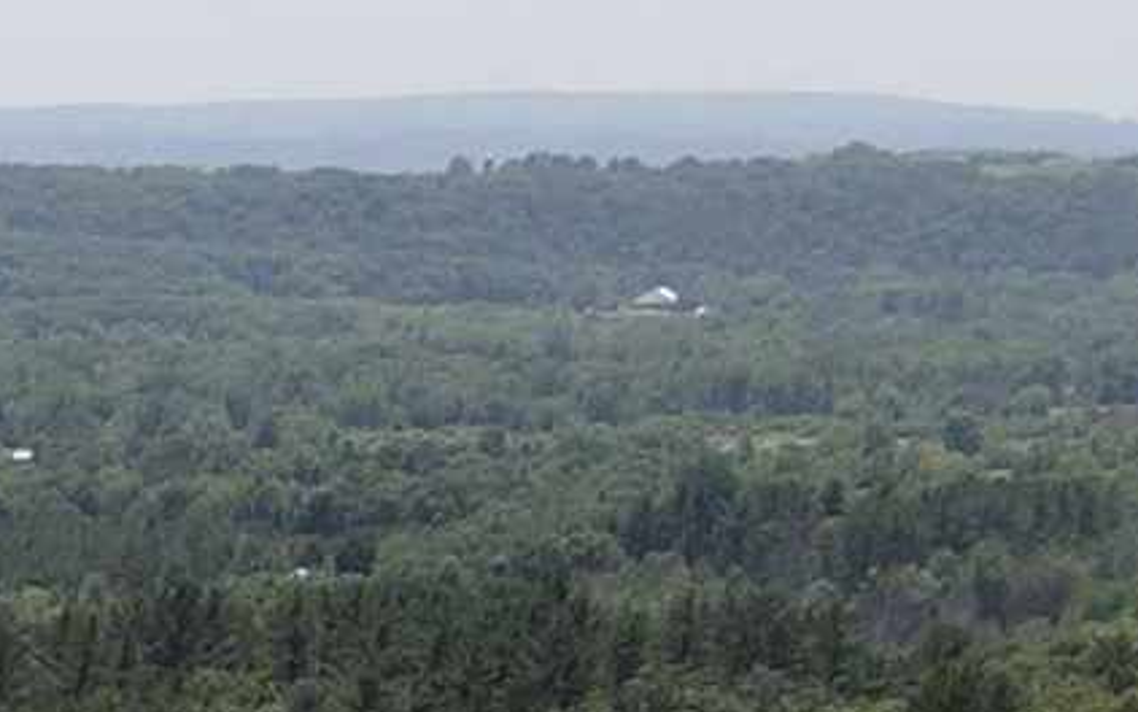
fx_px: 5739
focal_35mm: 185
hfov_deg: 10.0
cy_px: 2713
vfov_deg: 6.1
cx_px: -1540
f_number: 2.8
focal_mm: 4.5
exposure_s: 1/640
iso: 100
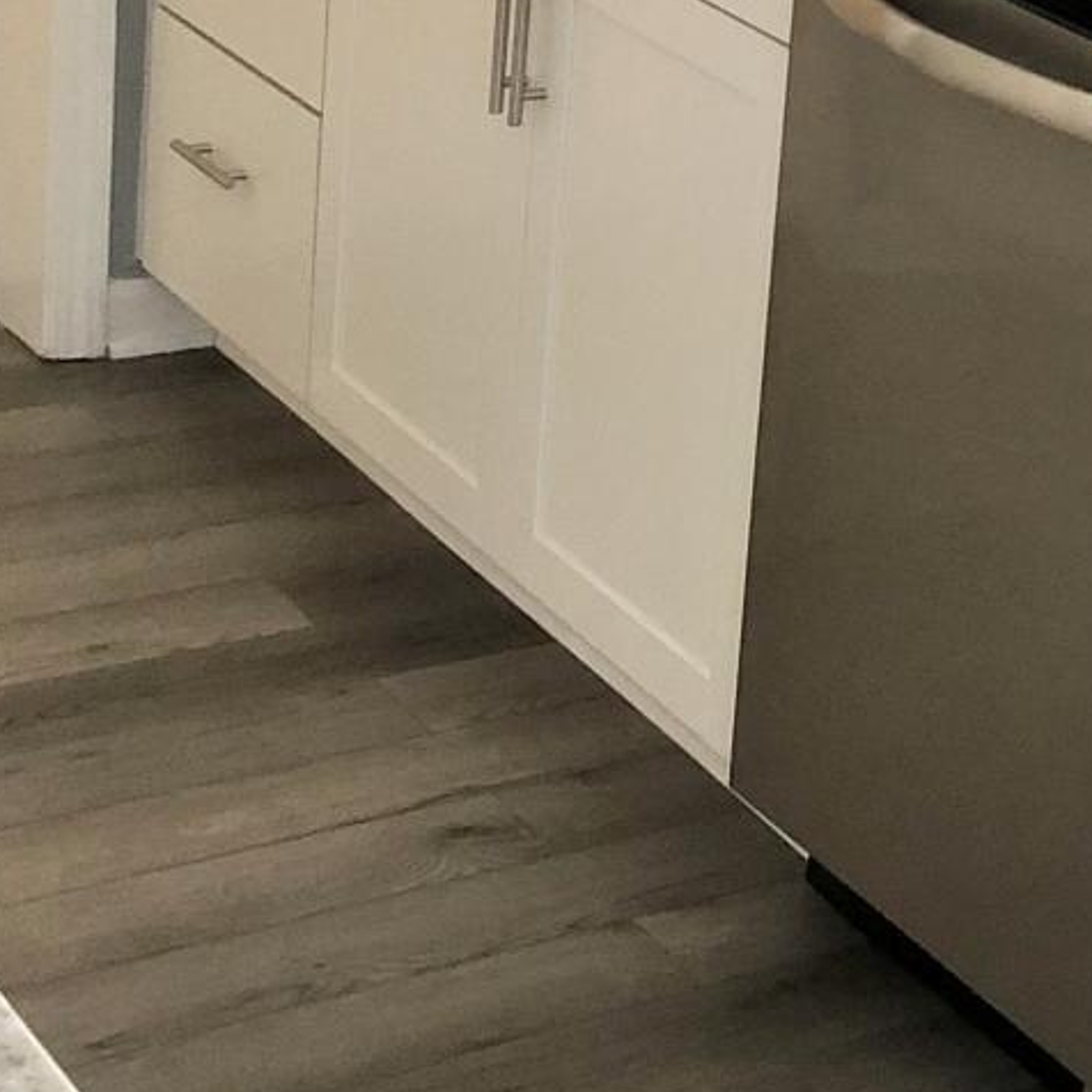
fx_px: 3712
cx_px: 1597
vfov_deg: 16.1
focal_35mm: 104
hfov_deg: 15.5
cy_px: -184
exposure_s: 1/15
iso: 100
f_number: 1.8
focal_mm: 4
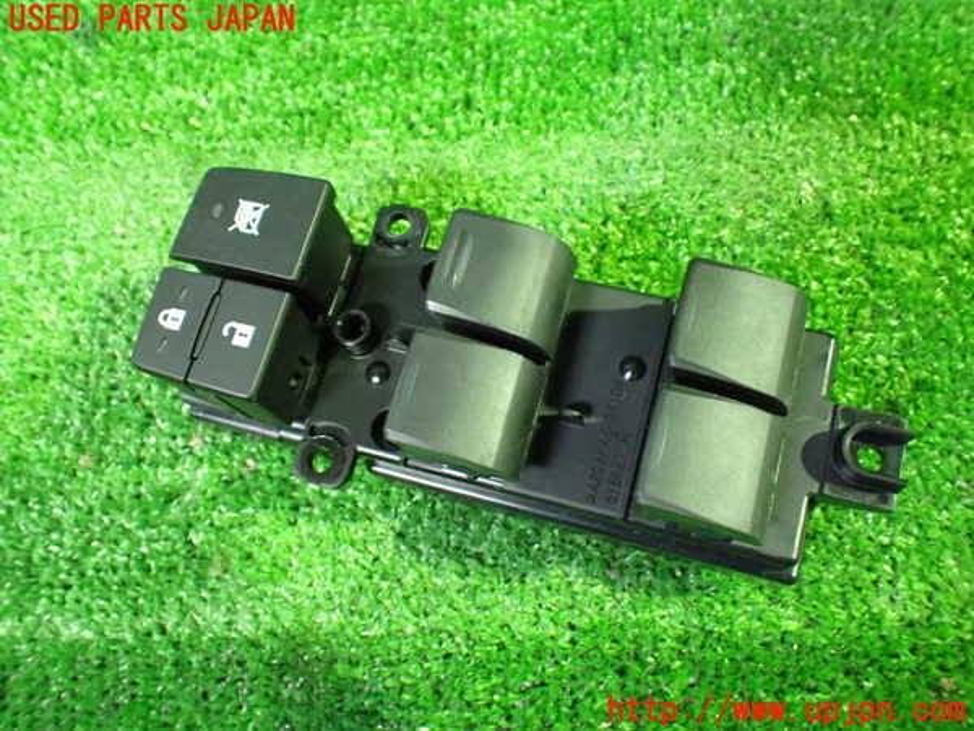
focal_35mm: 30
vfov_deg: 46.8
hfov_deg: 60.0
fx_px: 844
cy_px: 366
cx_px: 487
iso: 1250
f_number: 2.3
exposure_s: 1/30
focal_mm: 5.4
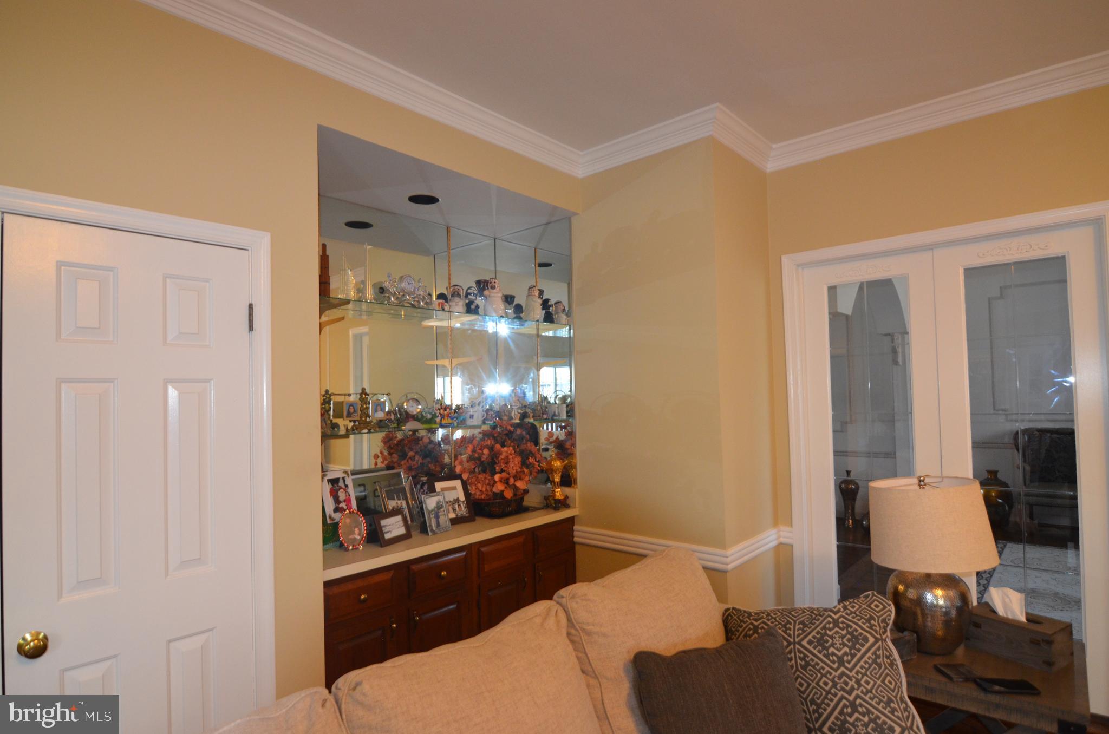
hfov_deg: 85.5
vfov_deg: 63.0
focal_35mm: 20
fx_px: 599
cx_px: 554
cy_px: 367
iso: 1100
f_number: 2.8
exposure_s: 1/60
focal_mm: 13
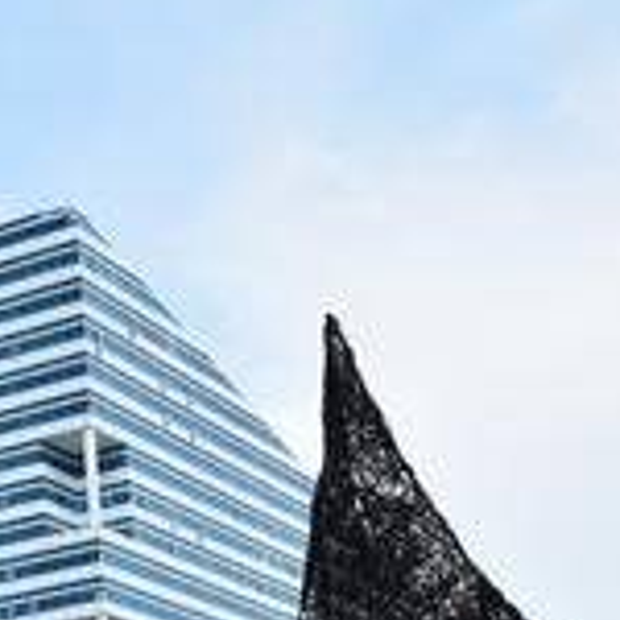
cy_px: 1091
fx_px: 1803
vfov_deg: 16.5
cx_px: 258
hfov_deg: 19.5
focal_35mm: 89
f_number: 9
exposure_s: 1/125
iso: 100
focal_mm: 18
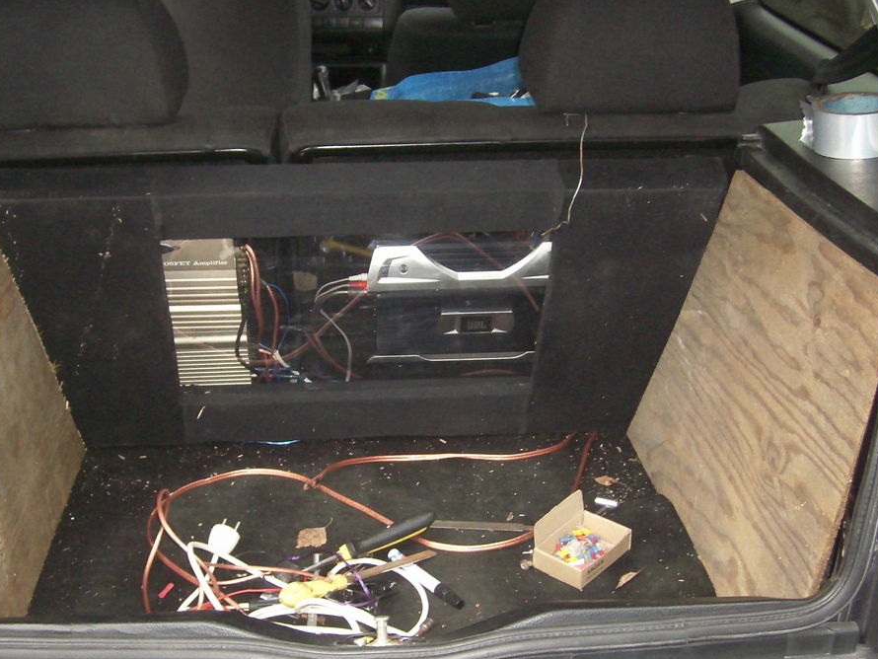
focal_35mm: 46
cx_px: 371
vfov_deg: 31.5
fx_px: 1167
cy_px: 361
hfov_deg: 41.1
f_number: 2.9
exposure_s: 1/30
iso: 200
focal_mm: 5.99
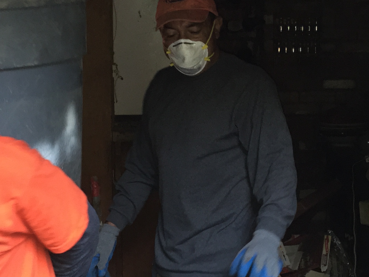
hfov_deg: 25.9
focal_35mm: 75
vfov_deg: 19.6
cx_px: 230
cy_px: 115
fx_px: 800
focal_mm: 4.15
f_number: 2.2
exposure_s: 1/30
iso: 125
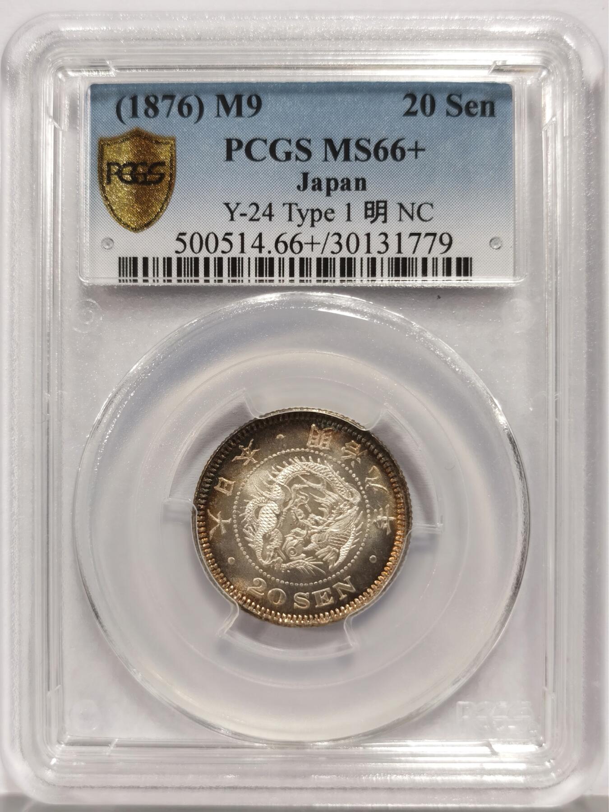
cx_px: 304
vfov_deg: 35.5
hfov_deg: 27.0
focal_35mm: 54
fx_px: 1267
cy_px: 406
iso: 100
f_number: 16
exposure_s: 1/100
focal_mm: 5.56
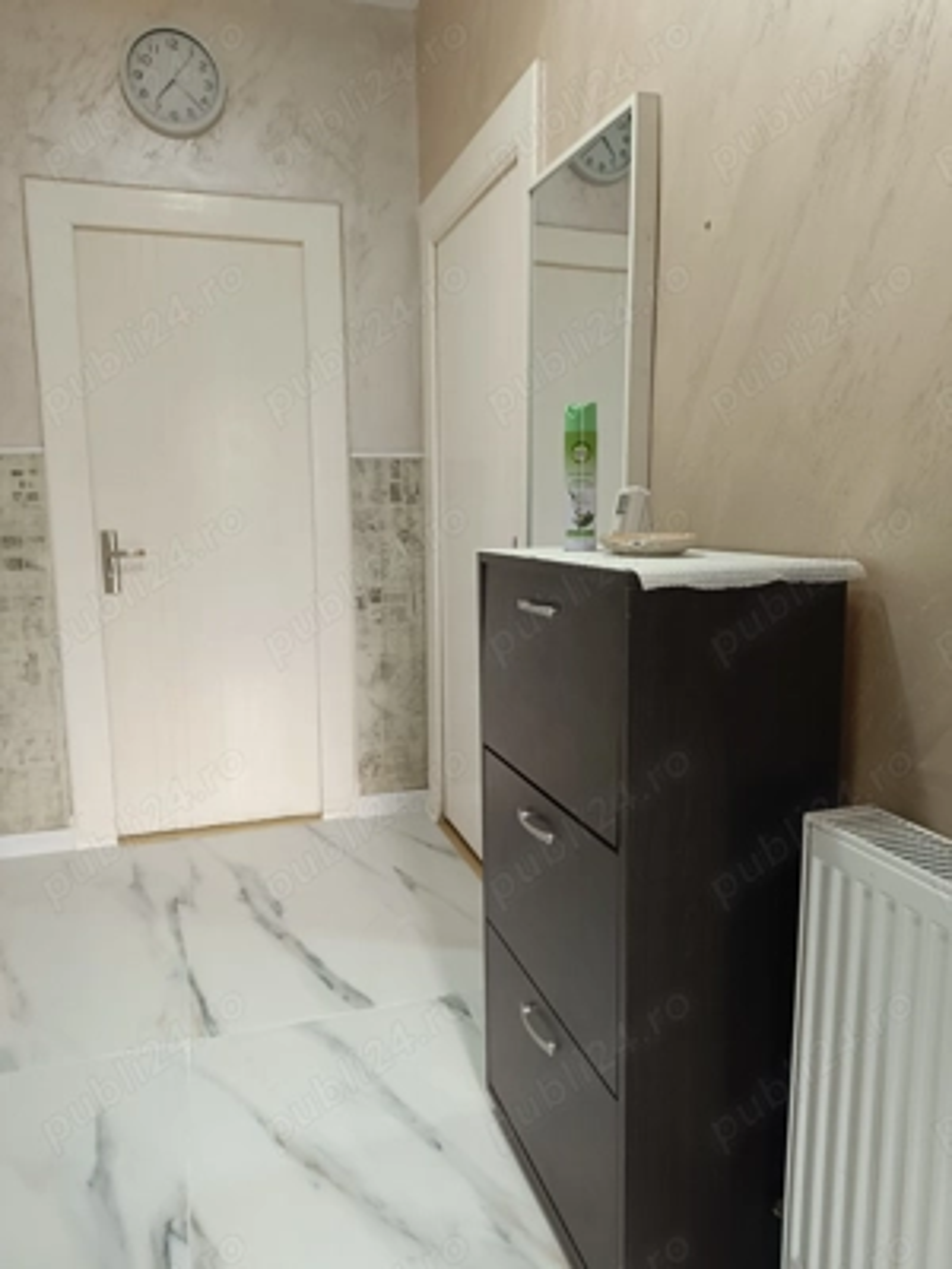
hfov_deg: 56.8
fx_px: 880
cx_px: 476
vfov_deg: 71.6
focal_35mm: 24
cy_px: 634
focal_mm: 5.59
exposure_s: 1/25
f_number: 1.88
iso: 951
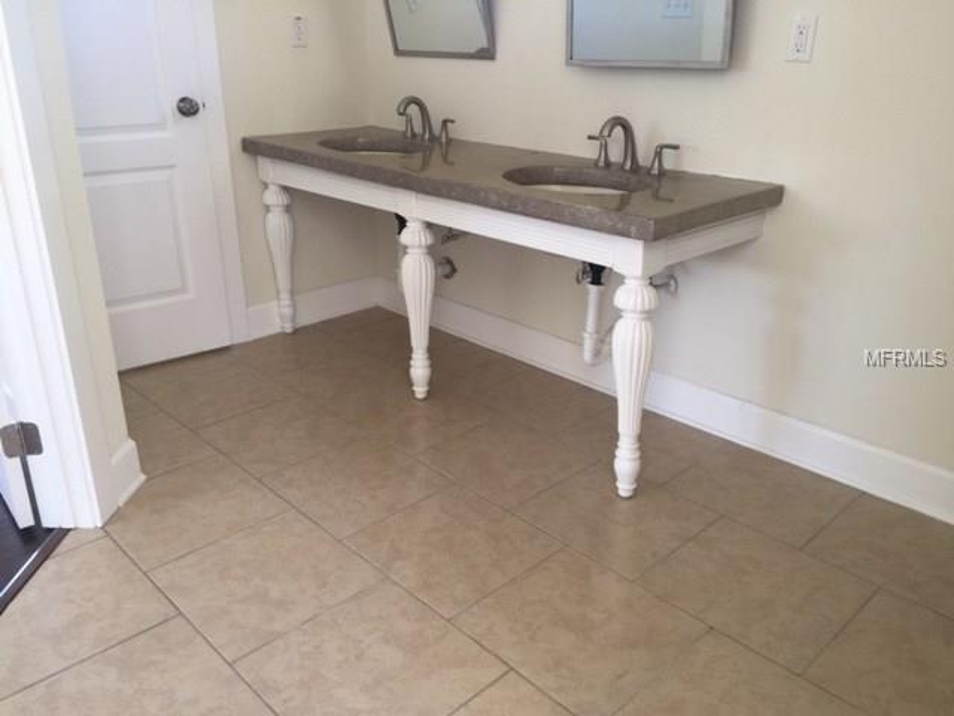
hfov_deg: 61.7
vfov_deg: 48.2
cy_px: 358
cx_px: 477
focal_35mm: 29
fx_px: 799
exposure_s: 1/30
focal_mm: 4.15
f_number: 2.2
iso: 50
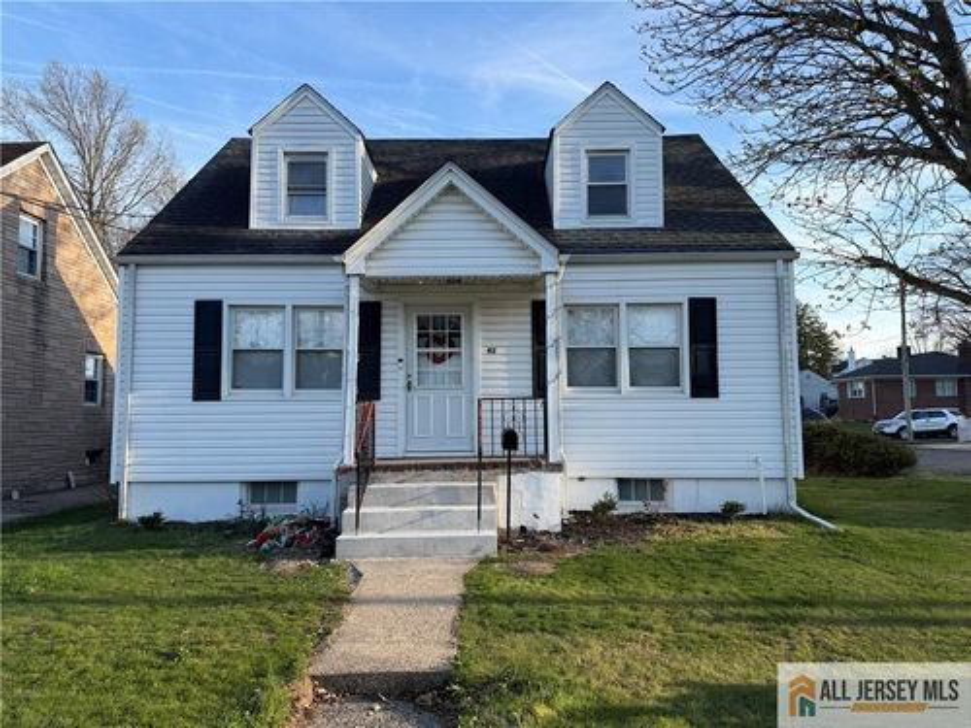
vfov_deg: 56.8
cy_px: 364
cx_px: 486
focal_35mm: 24
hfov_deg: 71.6
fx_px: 673
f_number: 1.78
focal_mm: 6.76
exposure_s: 1/1553
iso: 80
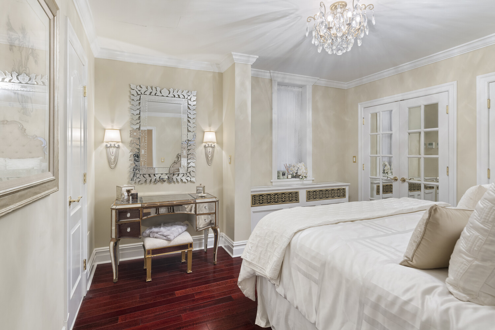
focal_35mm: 18
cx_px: 248
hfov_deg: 90.0
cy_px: 165
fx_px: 247
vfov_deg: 67.4
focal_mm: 18
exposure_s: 2.5
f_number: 8
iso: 320
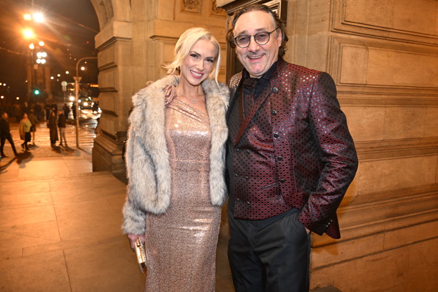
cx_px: 219
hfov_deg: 62.8
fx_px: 359
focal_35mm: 30
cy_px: 146
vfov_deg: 44.3
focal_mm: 29.5
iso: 3200
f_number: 4.5
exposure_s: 1/40
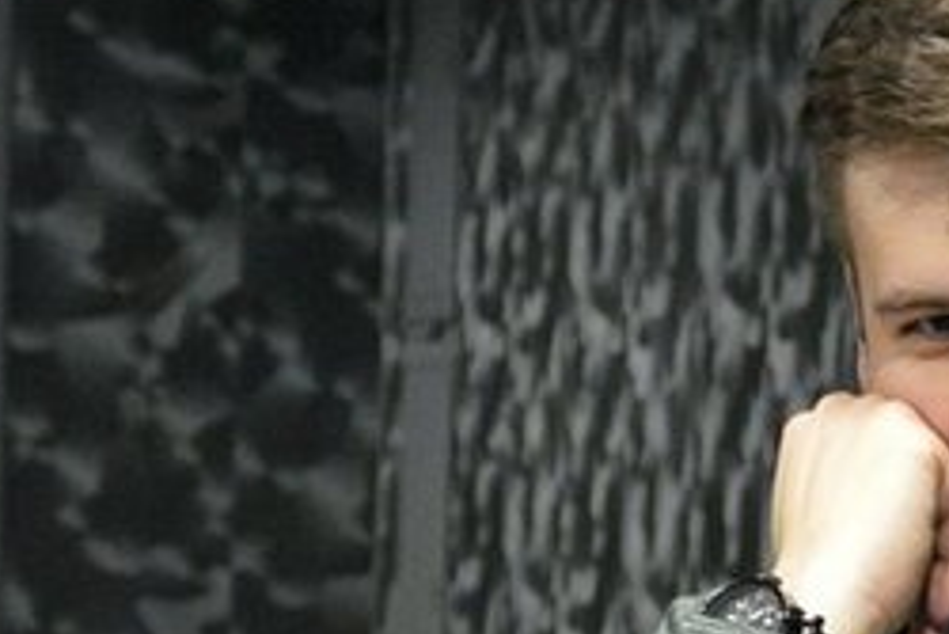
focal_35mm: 240
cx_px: 1219
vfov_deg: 5.7
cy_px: 710
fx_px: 6330
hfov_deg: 8.5
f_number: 5
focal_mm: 50
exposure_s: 1/15
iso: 3200
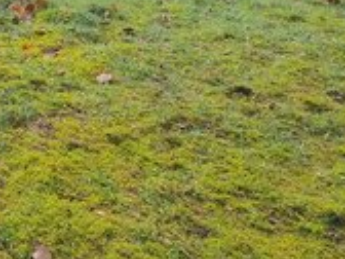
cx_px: -232
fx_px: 927
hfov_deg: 17.8
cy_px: -185
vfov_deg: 14.3
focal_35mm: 93
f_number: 1.8
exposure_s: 1/364
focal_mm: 5.4
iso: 50
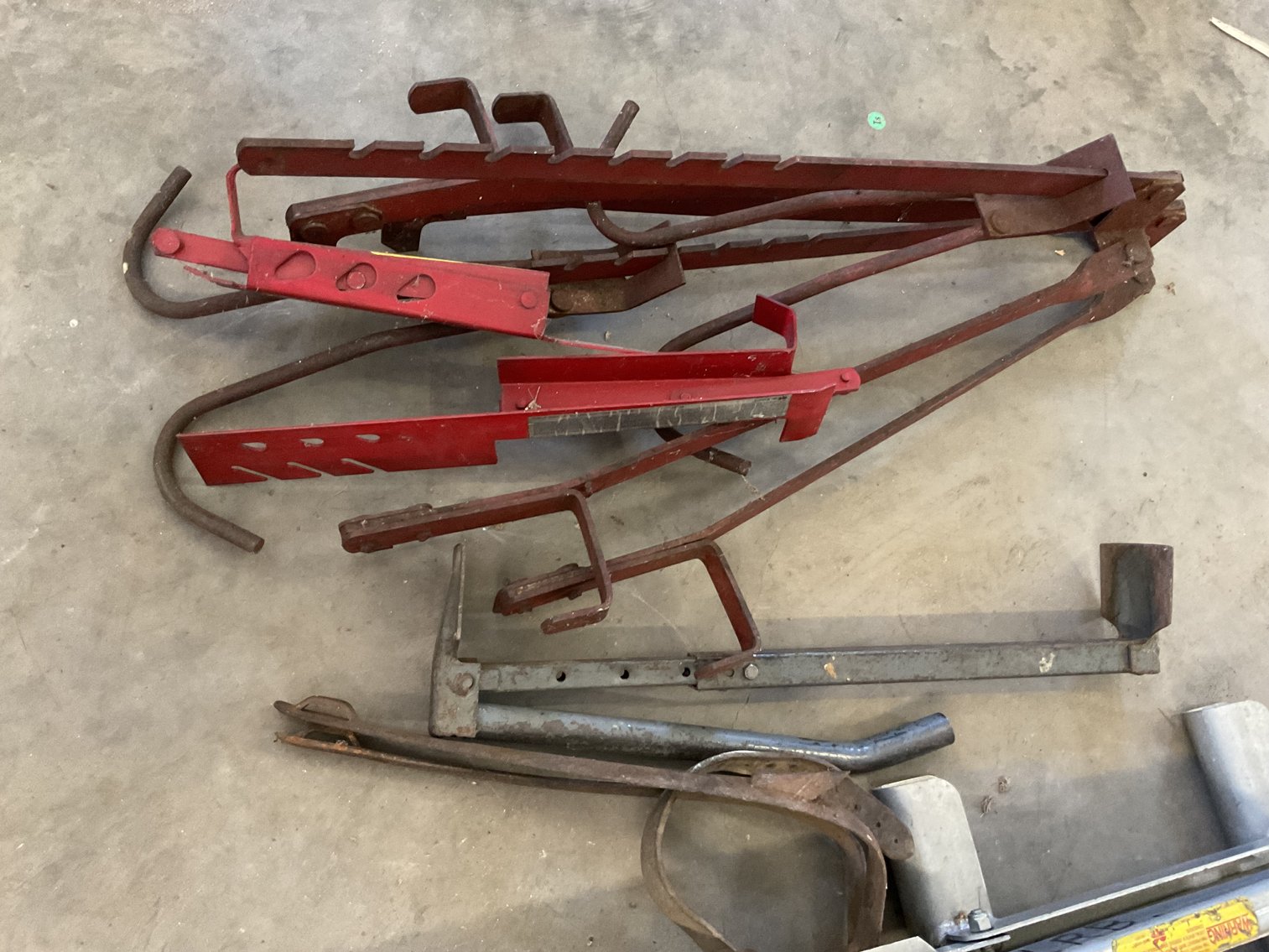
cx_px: 634
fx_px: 1063
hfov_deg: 61.7
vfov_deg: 48.2
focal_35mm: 29
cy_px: 476
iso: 400
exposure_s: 1/30
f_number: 1.8
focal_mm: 3
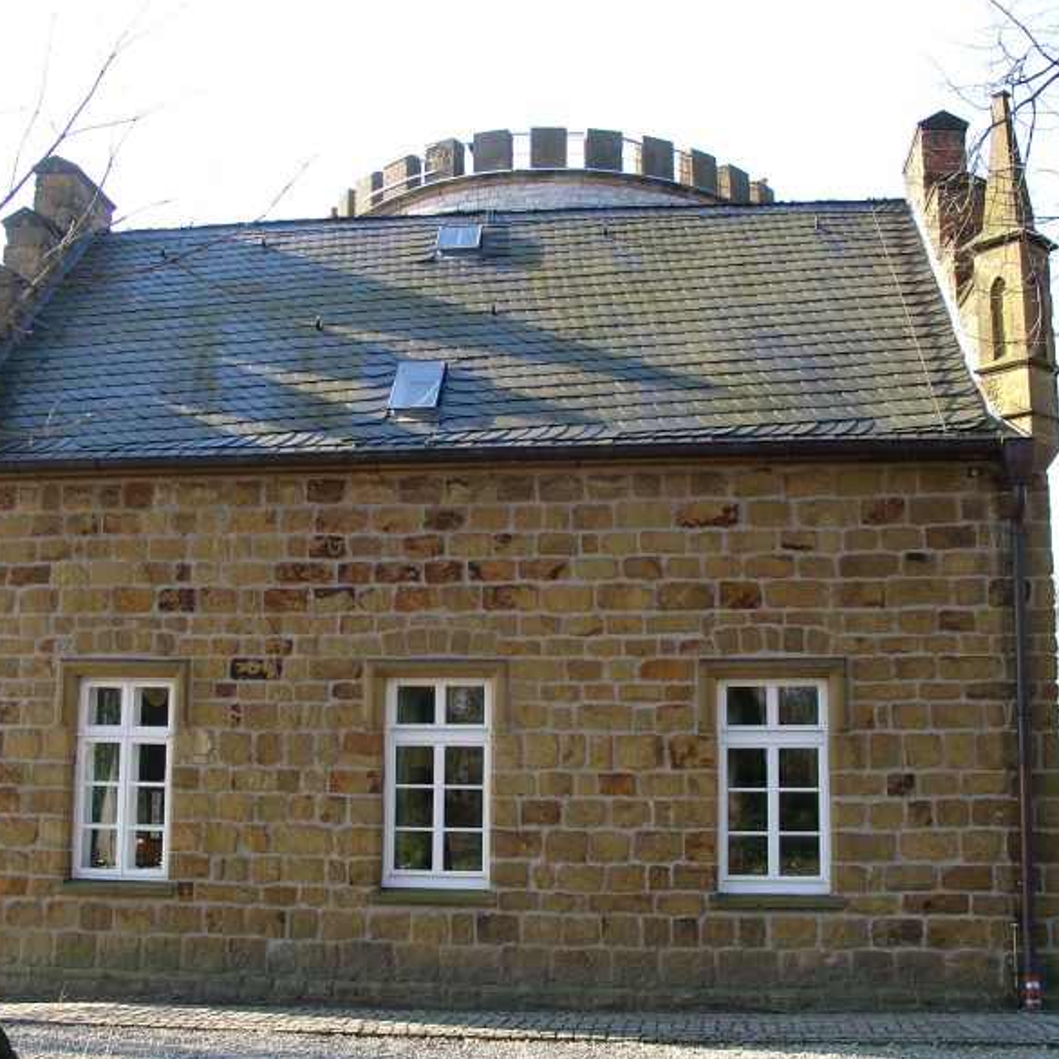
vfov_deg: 40.9
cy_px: 526
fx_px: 1419
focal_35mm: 41
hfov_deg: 40.9
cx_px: 497
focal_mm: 7.13
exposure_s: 1/127
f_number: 4
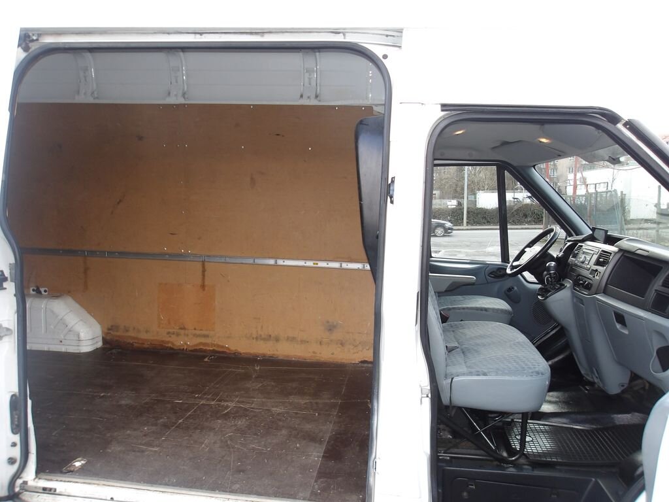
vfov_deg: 51.4
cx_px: 334
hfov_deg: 65.3
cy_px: 251
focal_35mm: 27
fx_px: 522
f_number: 3
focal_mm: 4.9
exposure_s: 1/128
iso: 100
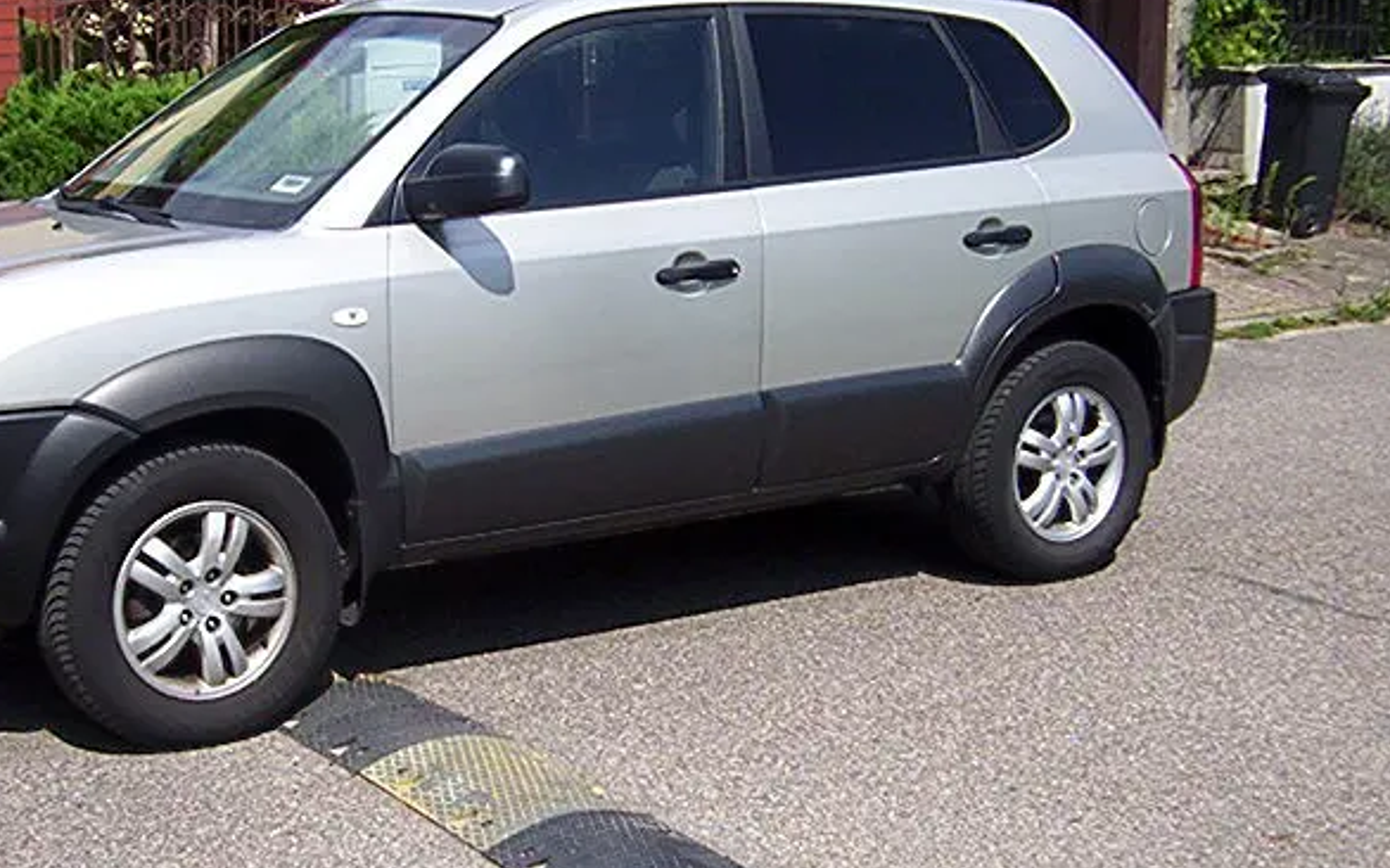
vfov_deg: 22.4
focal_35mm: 58
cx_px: 463
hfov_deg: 34.8
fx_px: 2197
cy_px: 439
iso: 100
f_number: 3.84
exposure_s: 1/1441
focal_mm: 5.26
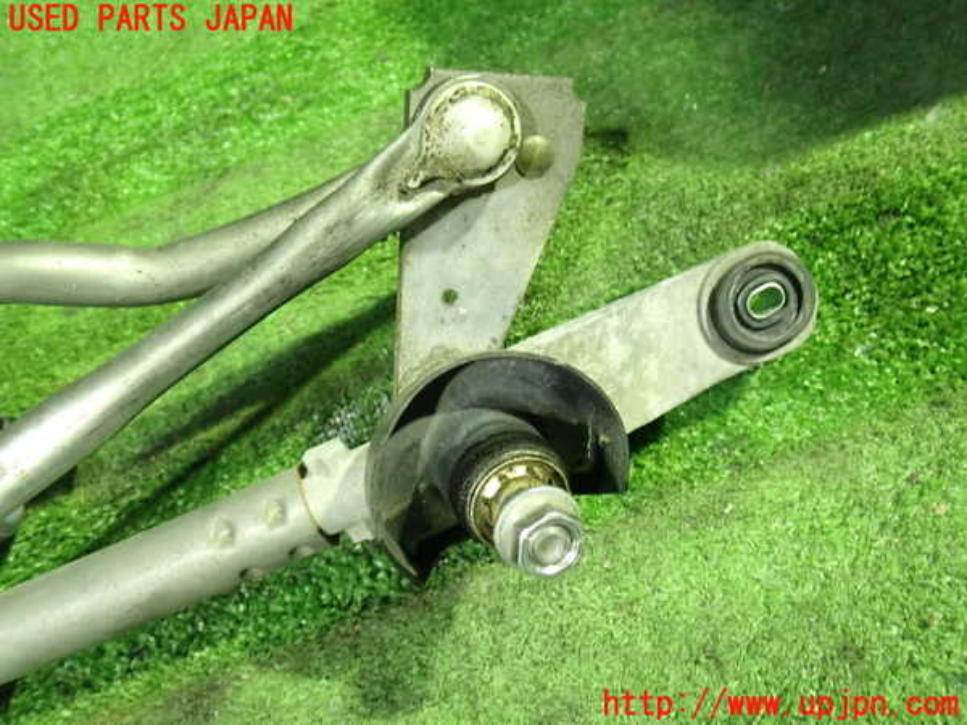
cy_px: 362
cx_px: 484
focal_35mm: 30
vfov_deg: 46.8
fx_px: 838
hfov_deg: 60.0
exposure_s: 1/15
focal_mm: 5.4
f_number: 2.3
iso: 800
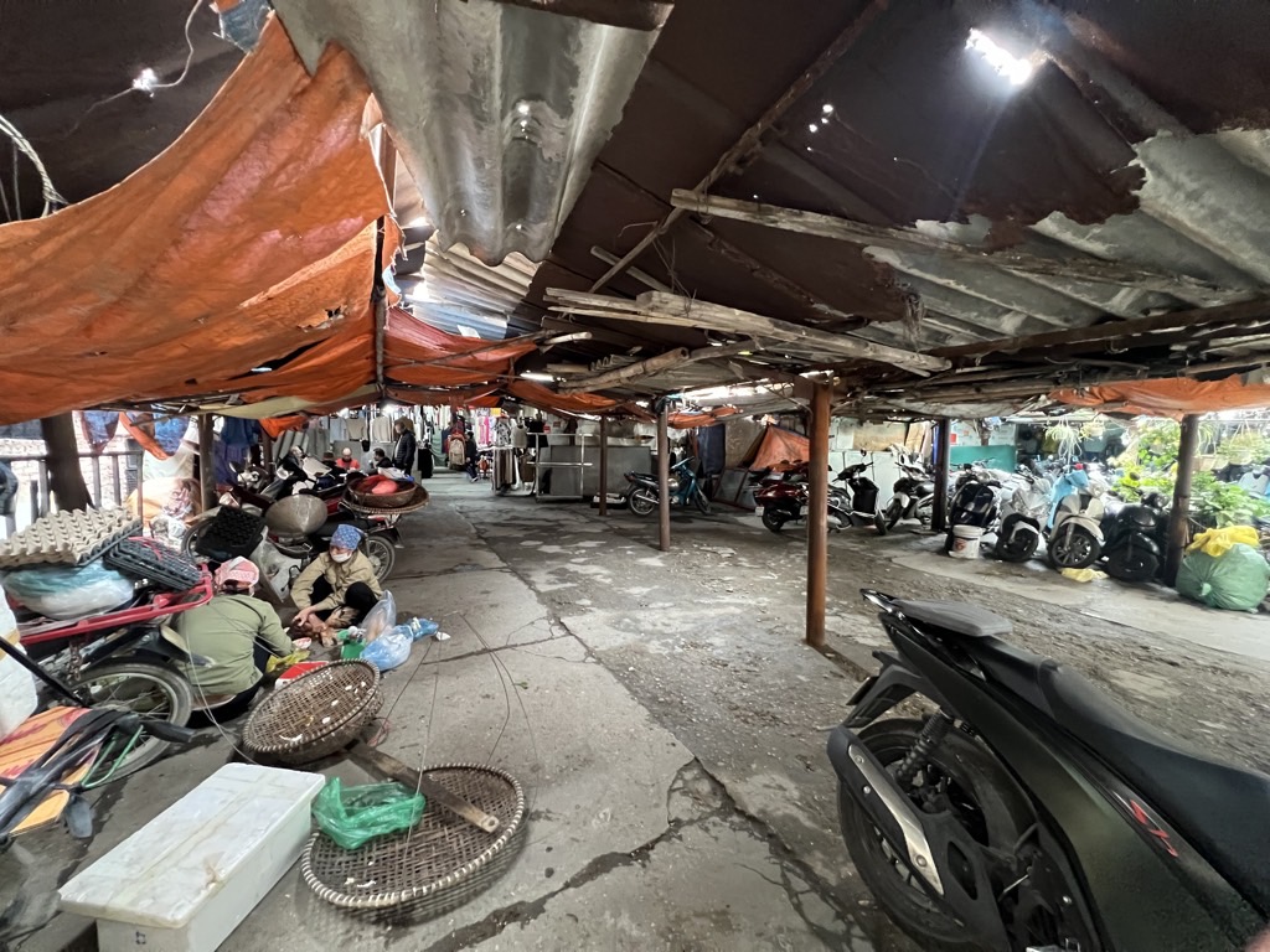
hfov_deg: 106.2
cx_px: 635
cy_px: 476
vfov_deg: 89.9
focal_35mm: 13
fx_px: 477
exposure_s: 1/60
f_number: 1.8
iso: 800
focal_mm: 1.57
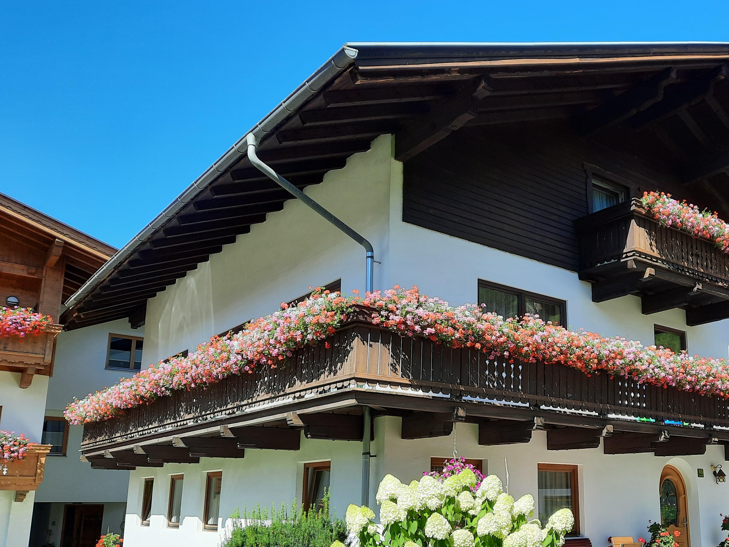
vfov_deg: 42.5
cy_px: 356
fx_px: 695
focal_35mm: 33
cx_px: 465
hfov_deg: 54.6
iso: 32
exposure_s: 1/328
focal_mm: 4.6
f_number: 2
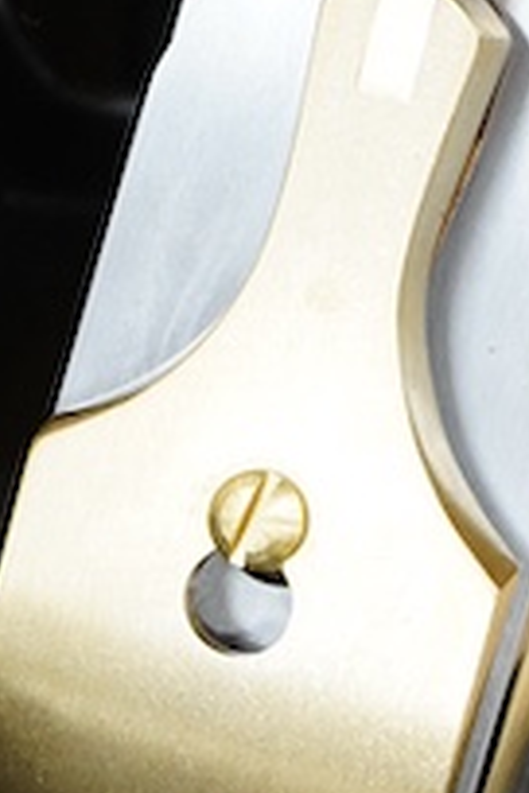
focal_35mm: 199
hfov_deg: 6.9
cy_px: 610
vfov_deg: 10.3
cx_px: 408
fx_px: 4386
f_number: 3.5
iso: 1250
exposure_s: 1/125
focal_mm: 30
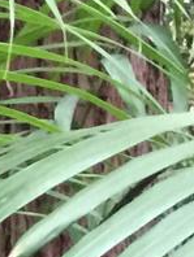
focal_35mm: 239
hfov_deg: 5.3
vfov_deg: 7.7
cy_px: 604
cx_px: -660
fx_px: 1782
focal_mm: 4.15
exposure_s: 1/8
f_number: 2.2
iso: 125
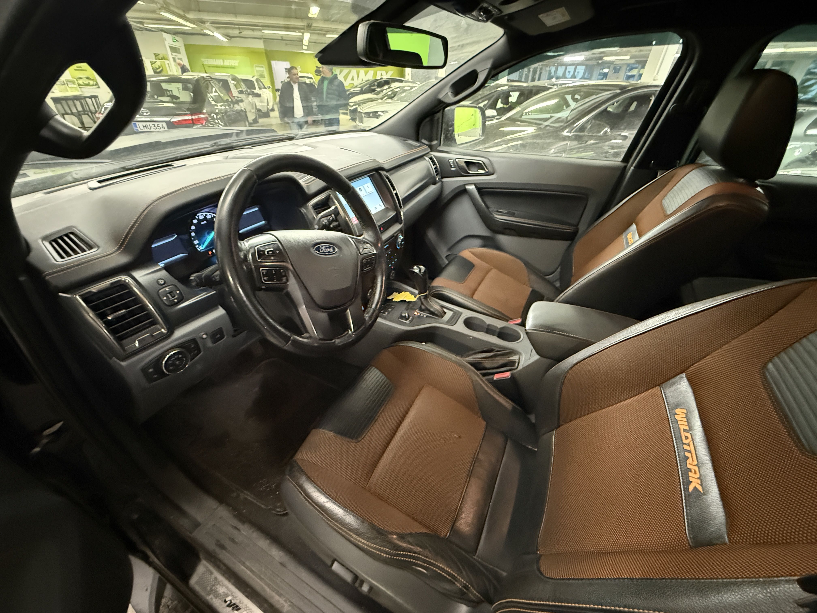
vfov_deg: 85.7
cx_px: 408
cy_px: 306
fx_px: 330
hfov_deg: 102.1
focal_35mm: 14
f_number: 2.2
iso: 1600
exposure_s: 1/25
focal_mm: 2.22
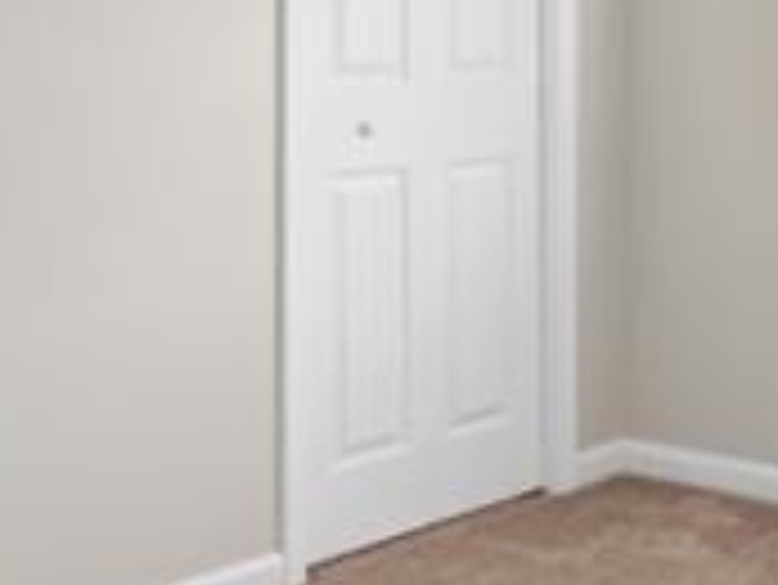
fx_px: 1597
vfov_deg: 20.2
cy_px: 25
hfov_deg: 26.2
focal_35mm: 71
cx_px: 738
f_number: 6.3
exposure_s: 1/30
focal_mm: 16
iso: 400
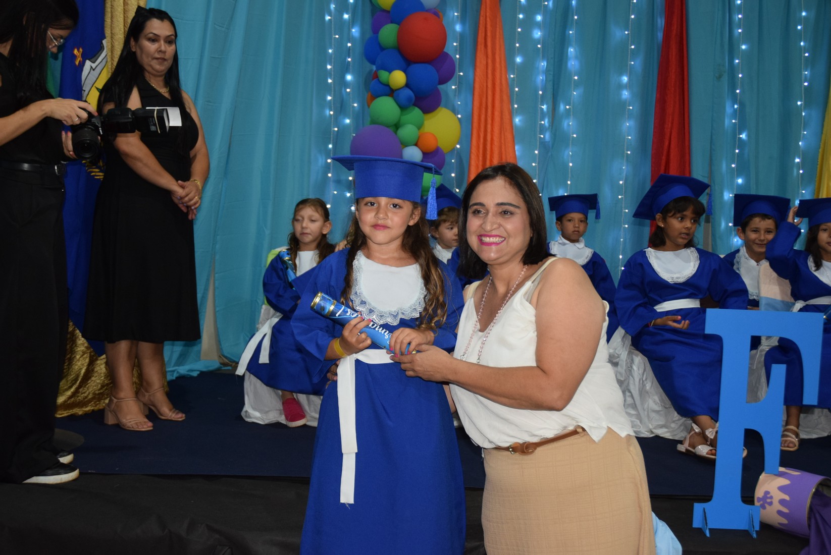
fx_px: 936
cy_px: 278
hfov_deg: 47.9
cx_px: 416
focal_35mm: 40
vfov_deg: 33.1
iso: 1100
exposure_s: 1/60
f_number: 3.8
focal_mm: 27
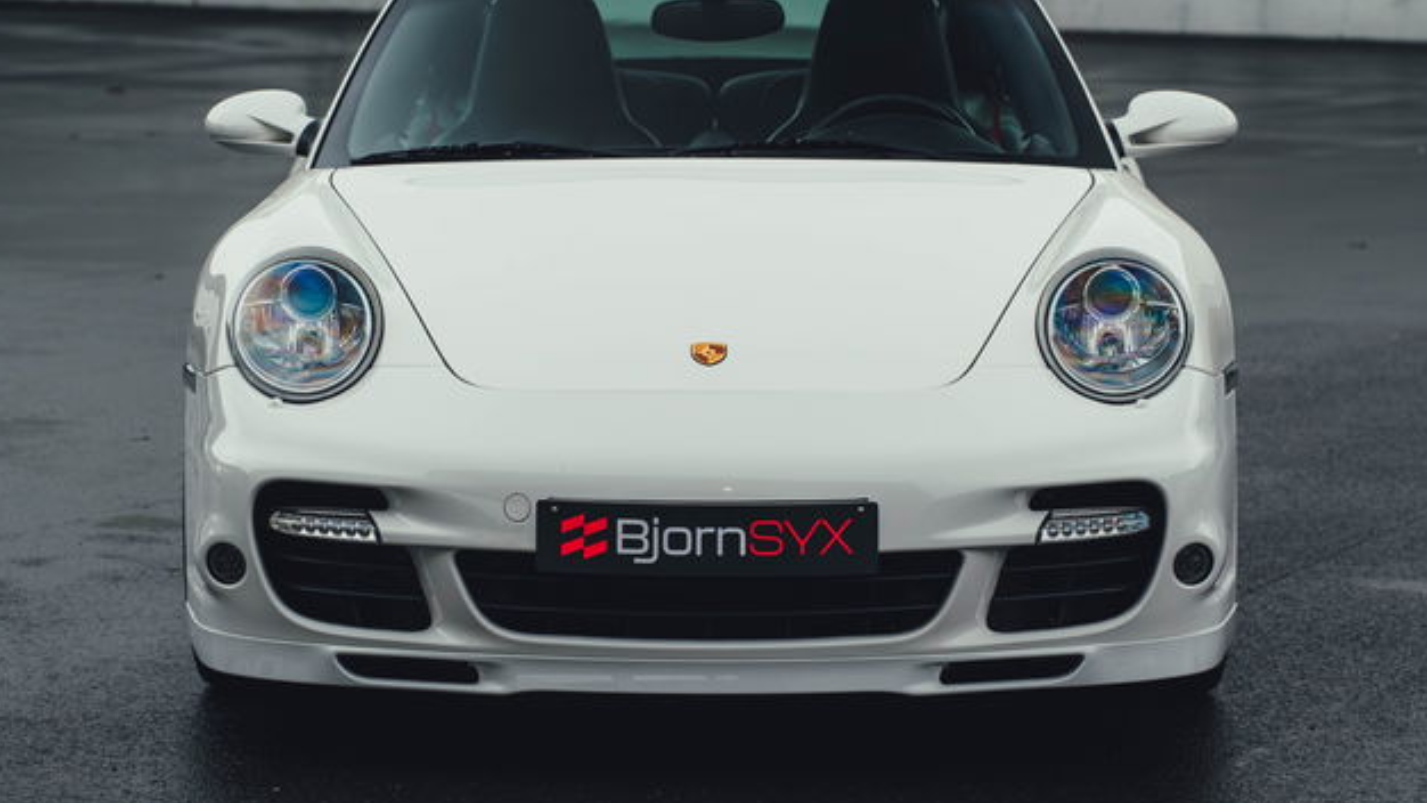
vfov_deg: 9.3
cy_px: 360
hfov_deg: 16.4
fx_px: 4956
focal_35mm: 131
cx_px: 702
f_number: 5.6
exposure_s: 1/200
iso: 800
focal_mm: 102
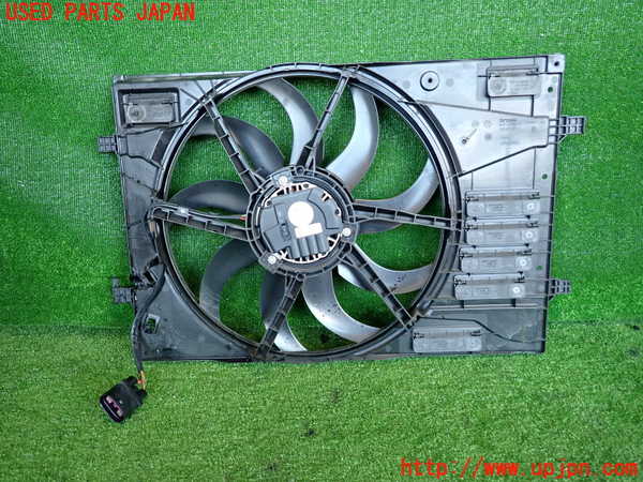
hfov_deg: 69.4
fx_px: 464
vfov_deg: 54.9
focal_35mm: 25
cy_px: 241
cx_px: 322
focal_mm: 4.5
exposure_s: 1/30
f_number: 2
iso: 200
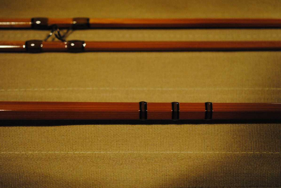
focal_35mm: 60
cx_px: 140
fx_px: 469
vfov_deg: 22.7
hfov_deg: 33.4
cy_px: 94
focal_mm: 40
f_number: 3.2
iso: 1250
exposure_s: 1/30
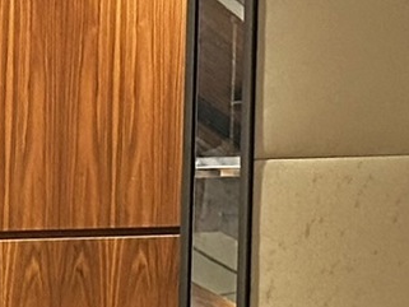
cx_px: 635
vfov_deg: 5.0
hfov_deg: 6.8
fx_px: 3392
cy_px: 775
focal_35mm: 287
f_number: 1.78
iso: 500
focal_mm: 6.86
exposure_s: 1/30
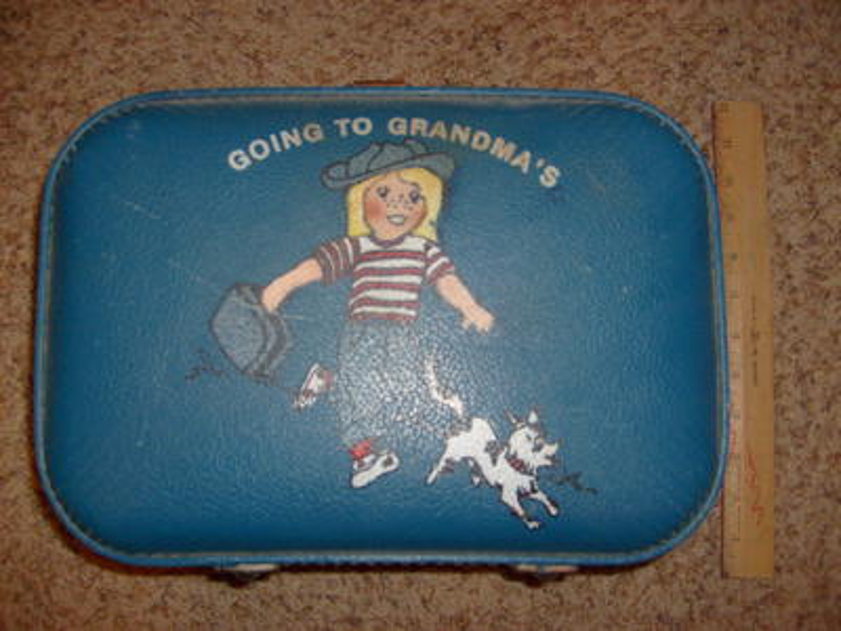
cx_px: 420
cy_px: 316
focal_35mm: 35
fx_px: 850
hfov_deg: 52.6
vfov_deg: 40.7
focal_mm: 5.8
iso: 100
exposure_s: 1/45
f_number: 2.8
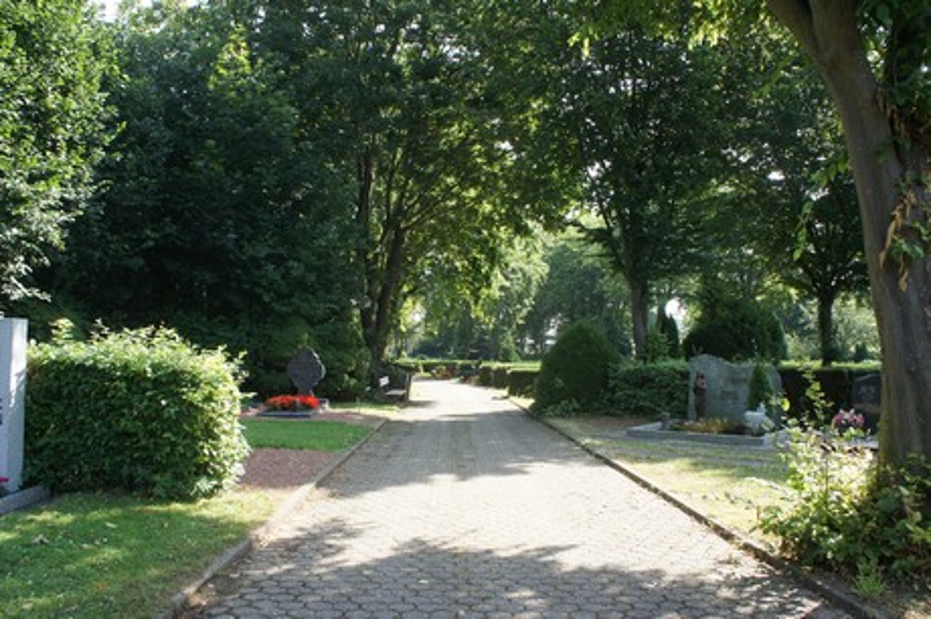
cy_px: 310
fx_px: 698
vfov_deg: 47.9
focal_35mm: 27
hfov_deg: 67.4
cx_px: 466
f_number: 6.3
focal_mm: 18
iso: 500
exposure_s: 1/250
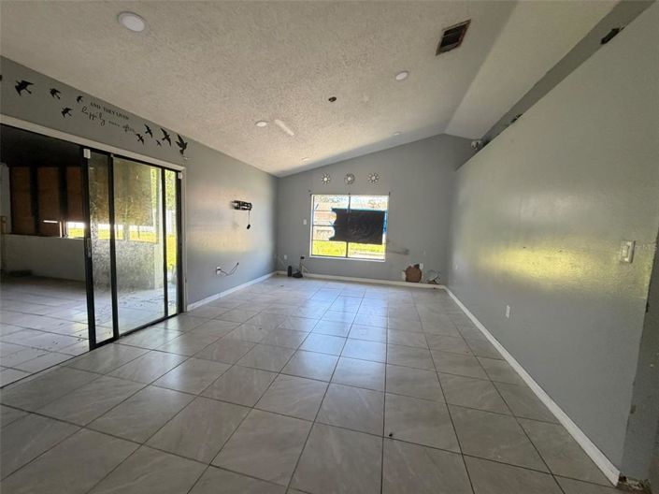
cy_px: 247
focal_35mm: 14
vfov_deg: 85.6
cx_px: 330
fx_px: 266
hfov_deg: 102.1
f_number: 2.2
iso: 200
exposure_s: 1/121
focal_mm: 2.22
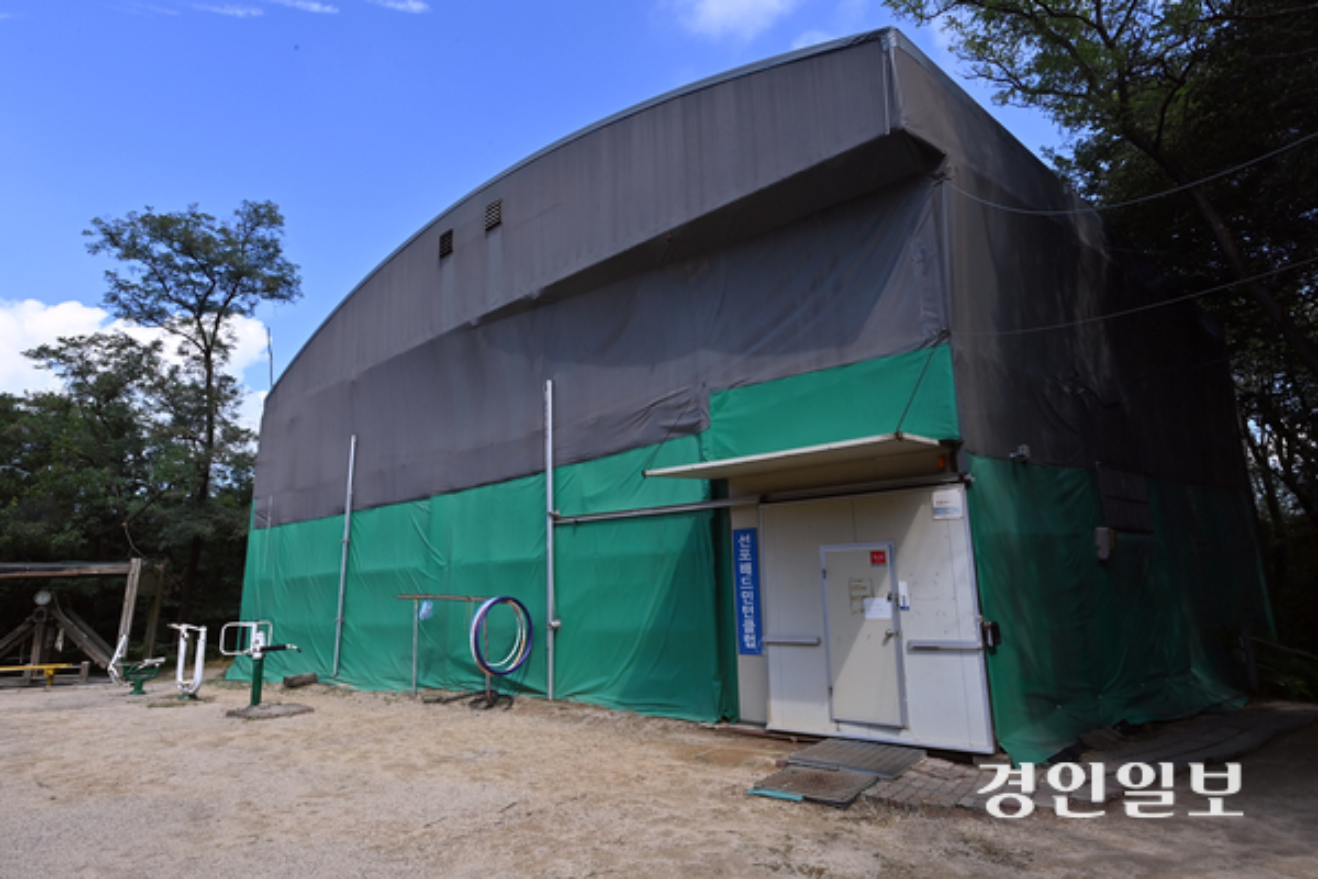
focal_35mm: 20
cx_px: 659
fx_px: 732
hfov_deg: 84.0
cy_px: 440
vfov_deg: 61.9
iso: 800
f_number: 14
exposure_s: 1/400
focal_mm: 20
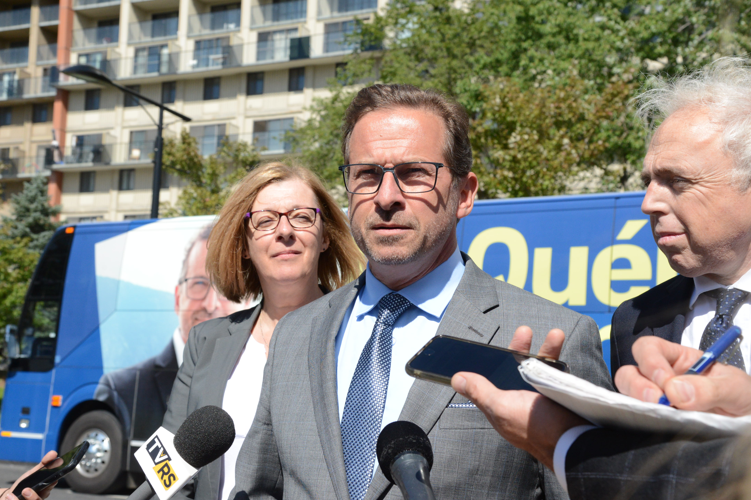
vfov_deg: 26.0
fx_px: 1085
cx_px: 361
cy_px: 251
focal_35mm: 52
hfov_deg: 38.2
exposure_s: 1/2000
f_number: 9
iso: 1600
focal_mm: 50
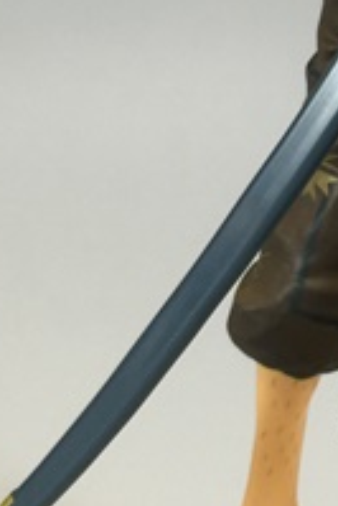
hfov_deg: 13.7
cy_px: 66
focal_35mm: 97
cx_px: 409
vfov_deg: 20.6
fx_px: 1364
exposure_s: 1/33
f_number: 2.2
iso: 50
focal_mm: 4.15
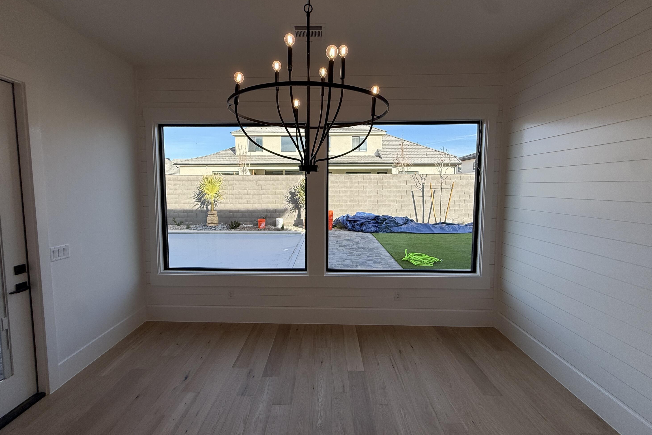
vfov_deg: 77.3
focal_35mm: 15
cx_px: 317
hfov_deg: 100.4
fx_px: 272
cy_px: 207
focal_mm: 2.22
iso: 50
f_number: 2.2
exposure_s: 1/644
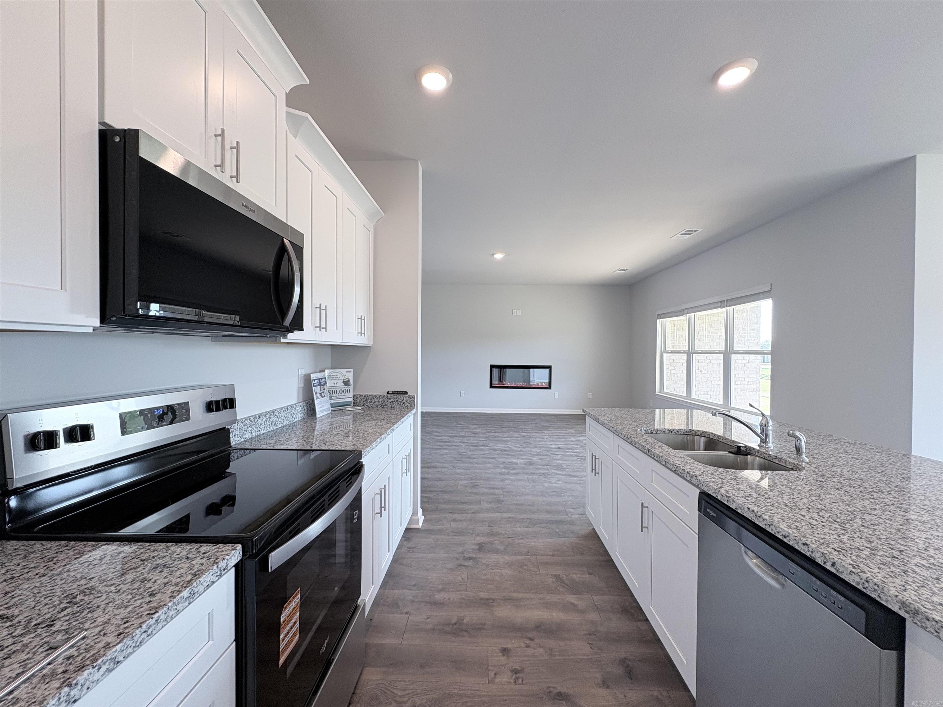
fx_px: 381
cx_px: 472
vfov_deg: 85.7
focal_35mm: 14
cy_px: 354
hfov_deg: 102.1
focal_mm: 2.22
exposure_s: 1/120
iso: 100
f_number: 2.2
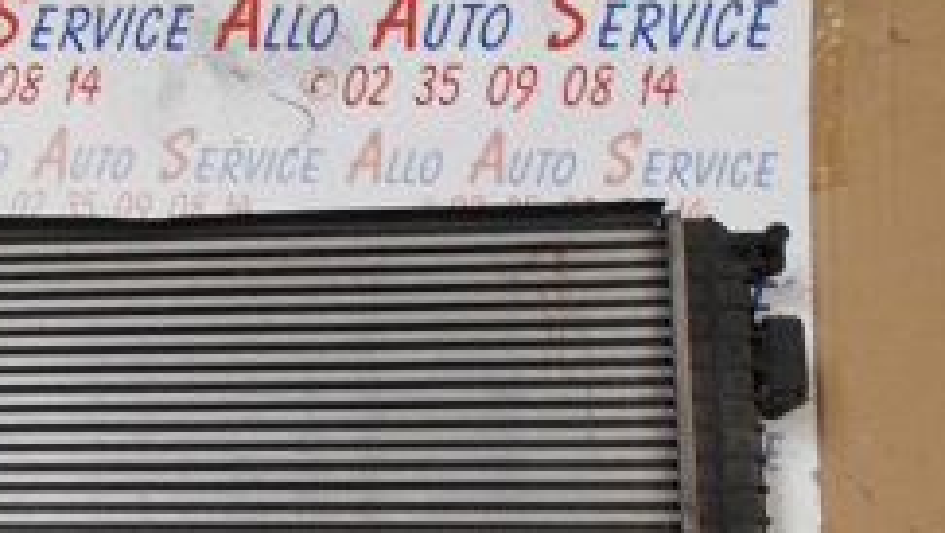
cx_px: 163
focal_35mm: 54
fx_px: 1354
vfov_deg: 20.9
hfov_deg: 36.9
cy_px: 622
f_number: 3.2
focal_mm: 4.6
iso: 220
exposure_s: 1/30
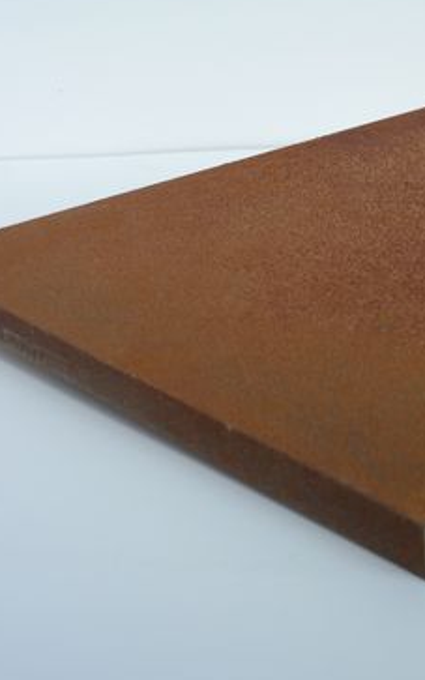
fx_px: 1297
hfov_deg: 18.3
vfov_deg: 29.4
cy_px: 347
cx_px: 398
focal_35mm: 70
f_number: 4
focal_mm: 7.3
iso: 80
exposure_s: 1/400
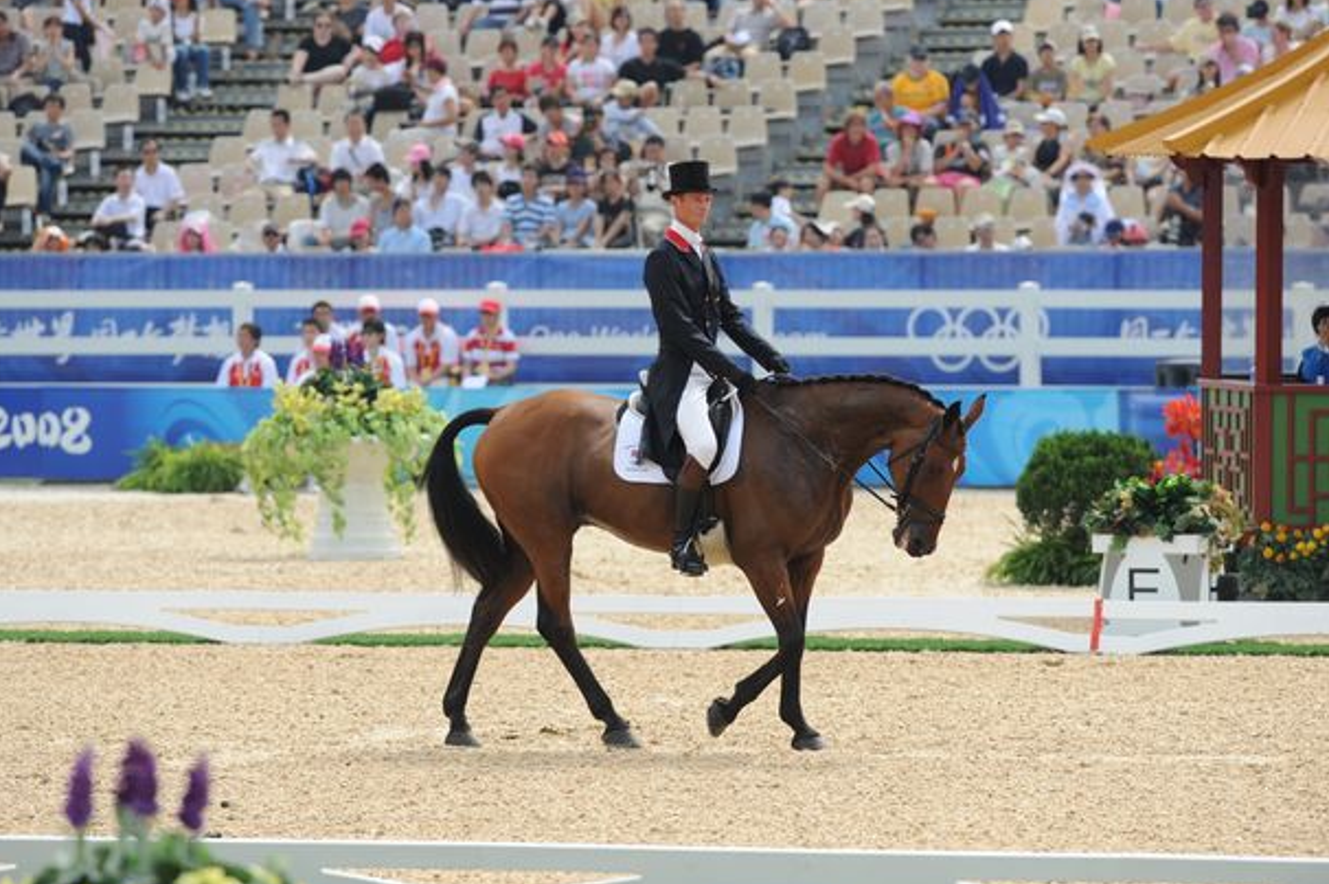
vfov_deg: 4.3
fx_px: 11693
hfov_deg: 6.5
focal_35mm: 317
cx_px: 629
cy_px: 432
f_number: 5
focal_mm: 300
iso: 640
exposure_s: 1/2500
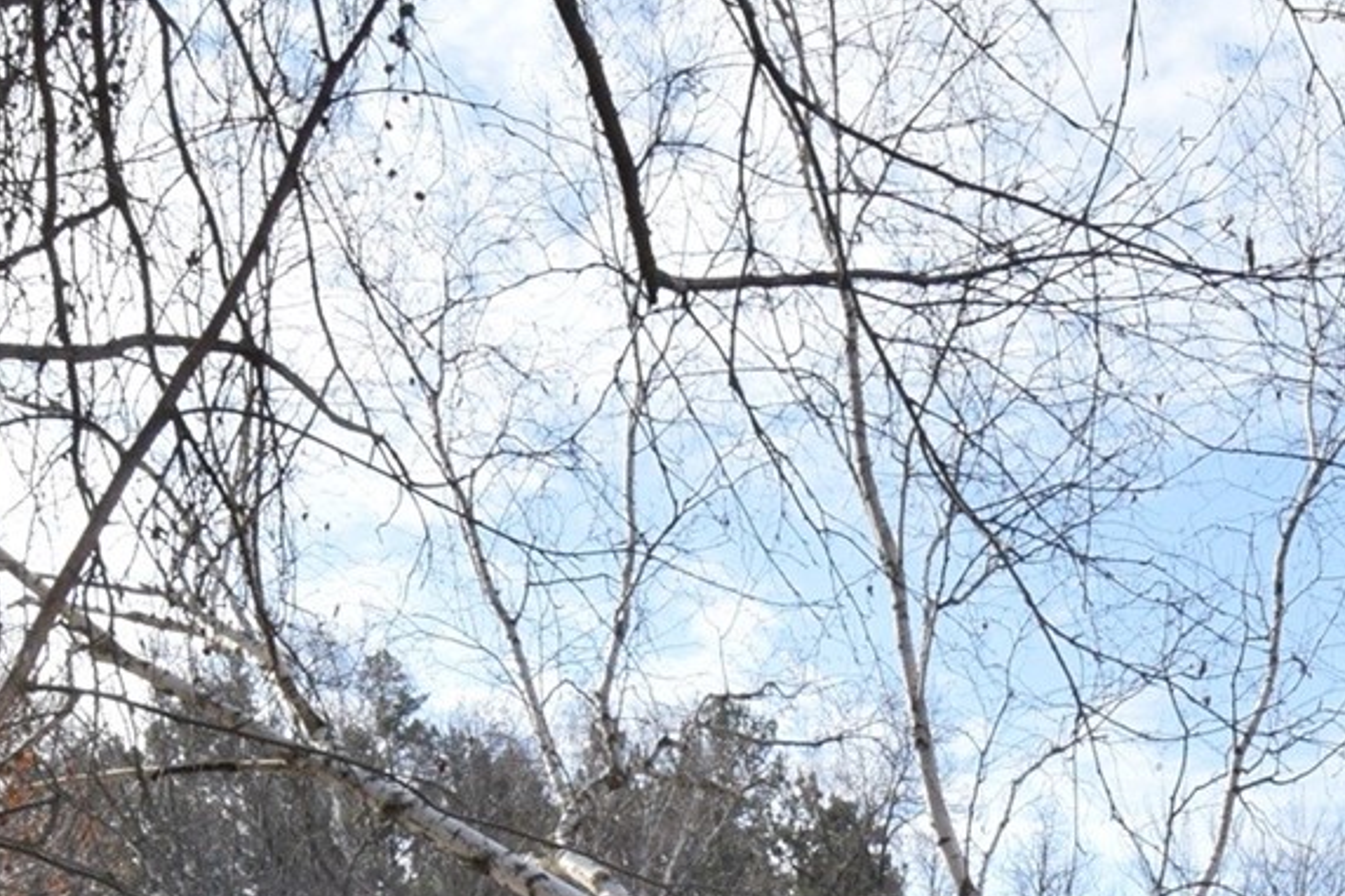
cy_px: 1613
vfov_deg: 18.5
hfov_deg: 34.6
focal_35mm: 57
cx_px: 945
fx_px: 2129
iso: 320
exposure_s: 1/200
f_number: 14
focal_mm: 10
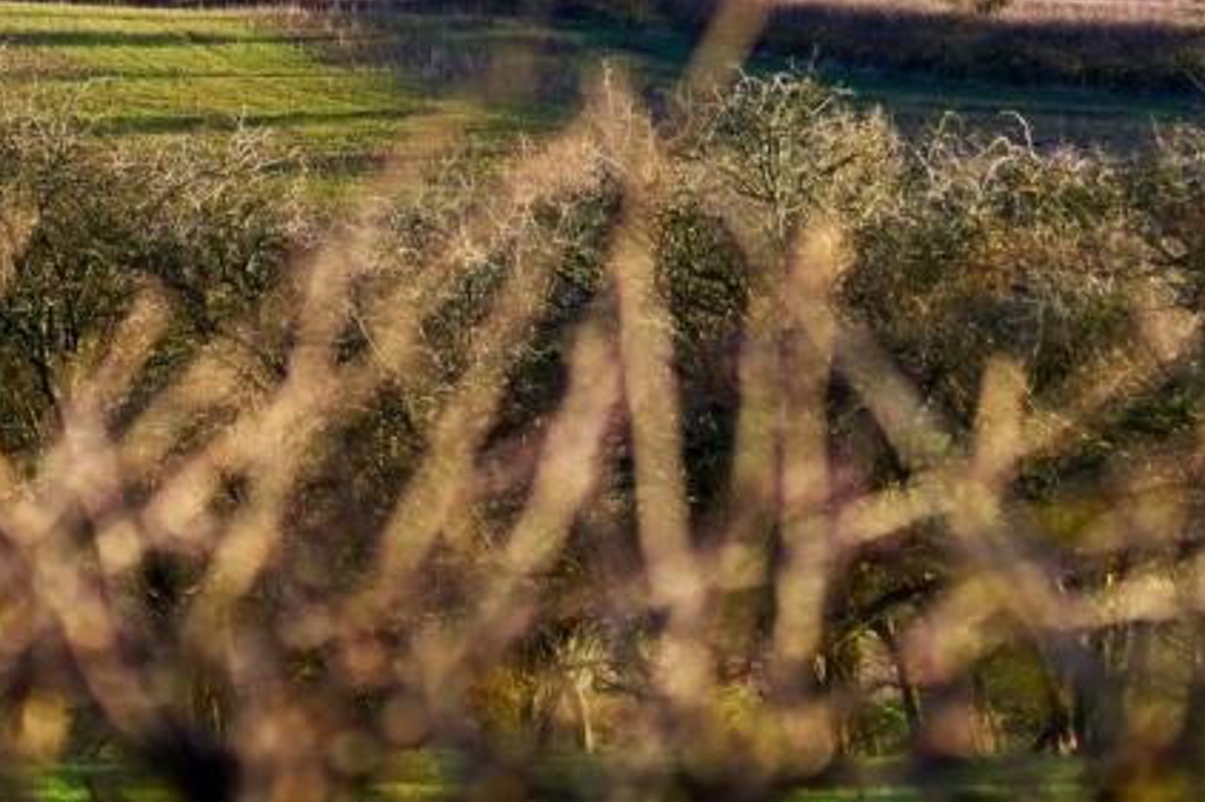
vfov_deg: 5.4
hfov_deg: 8.1
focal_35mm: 255
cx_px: 534
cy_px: -167
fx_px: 8532
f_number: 2.8
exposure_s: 1/1000
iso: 200
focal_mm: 70
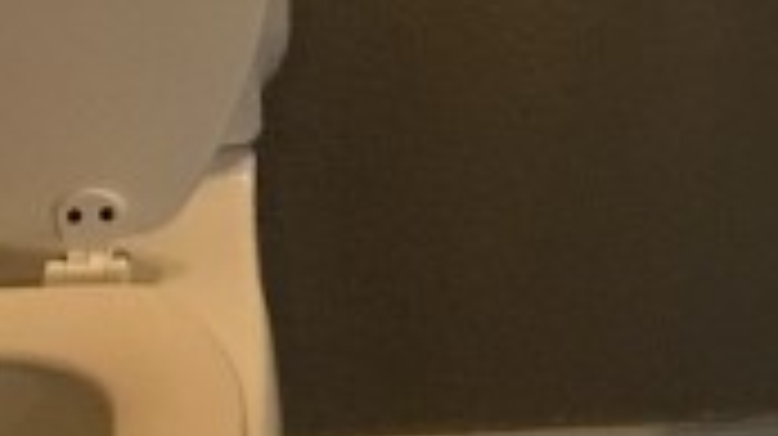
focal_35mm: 187
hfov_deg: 11.2
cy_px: -800
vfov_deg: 6.1
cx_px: 1003
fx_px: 3855
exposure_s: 1/30
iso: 200
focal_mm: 4.15
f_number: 2.2
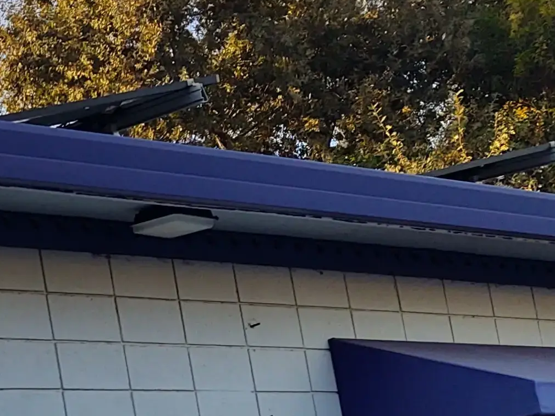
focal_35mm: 107
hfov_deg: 16.4
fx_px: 1716
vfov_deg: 12.9
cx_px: -326
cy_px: 678
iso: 100
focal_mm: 4.75
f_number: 1.7
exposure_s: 1/2292
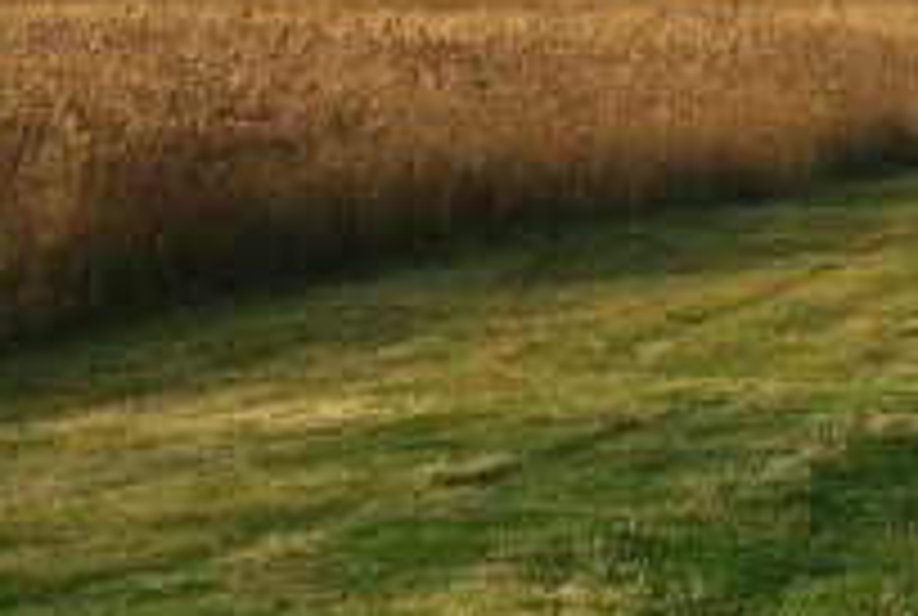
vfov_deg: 4.9
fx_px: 7207
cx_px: 742
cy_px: -25
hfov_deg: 7.3
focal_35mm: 282
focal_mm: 85
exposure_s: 1/250
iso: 400
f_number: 9.5
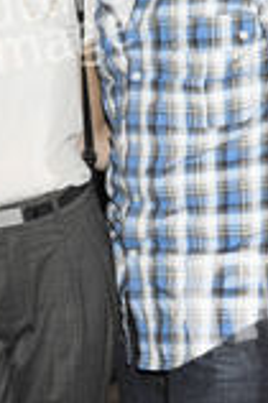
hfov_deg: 13.5
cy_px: 161
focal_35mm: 101
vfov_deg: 20.2
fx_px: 1130
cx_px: 77
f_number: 5.6
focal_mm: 40
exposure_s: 1/50
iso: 1250
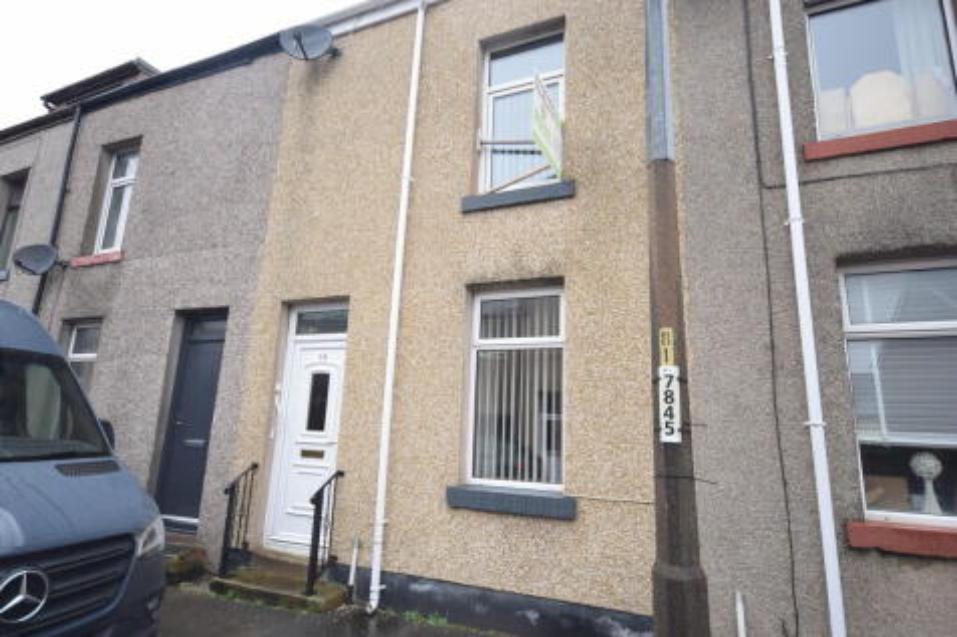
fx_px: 518
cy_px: 318
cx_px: 478
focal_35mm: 20
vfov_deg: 63.2
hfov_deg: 85.4
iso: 400
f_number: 6.3
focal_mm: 13
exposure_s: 1/160
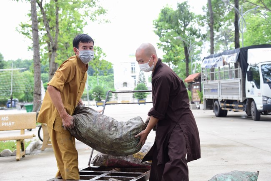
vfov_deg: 24.6
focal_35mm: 55
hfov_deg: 36.2
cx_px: 136
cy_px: 90
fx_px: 414
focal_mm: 55
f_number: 5.6
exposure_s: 1/160
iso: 400
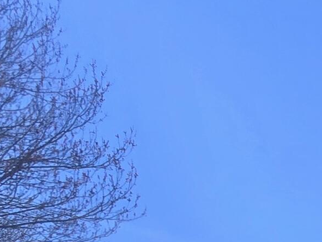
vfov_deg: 14.0
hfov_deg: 18.4
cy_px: 604
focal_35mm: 66
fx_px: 614
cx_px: 653
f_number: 2.2
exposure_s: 1/1472
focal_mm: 2.2
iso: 50
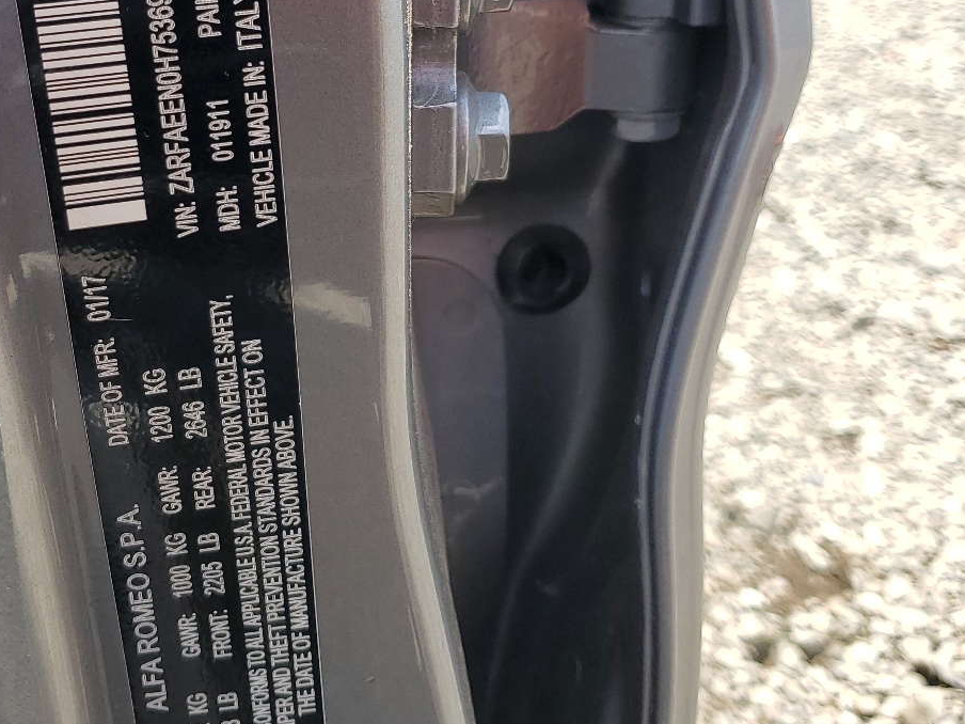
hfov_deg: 40.7
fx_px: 1282
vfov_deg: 31.0
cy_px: 193
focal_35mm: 46
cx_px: 312
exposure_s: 1/769
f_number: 1.5
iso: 50
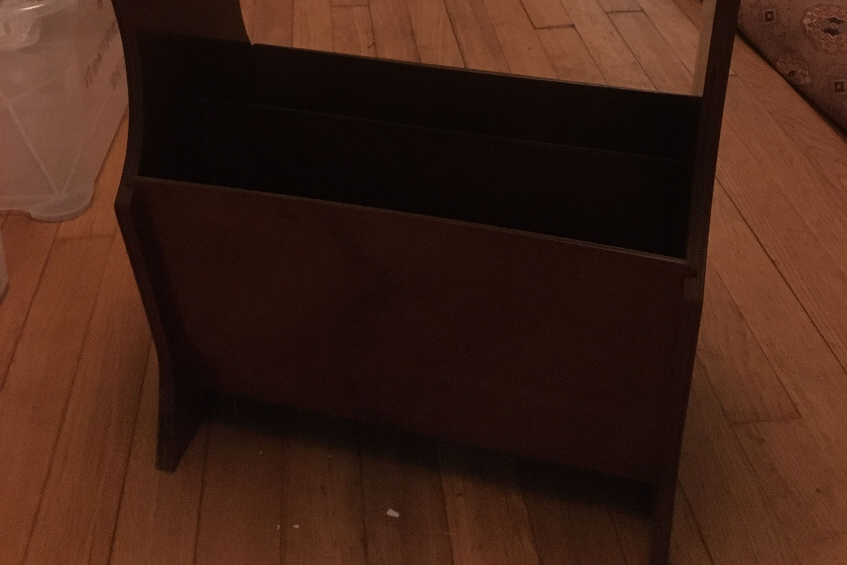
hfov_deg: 47.4
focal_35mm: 41
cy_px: 39
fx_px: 965
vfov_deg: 30.9
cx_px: 429
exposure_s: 1/17
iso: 640
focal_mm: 4.15
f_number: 2.2
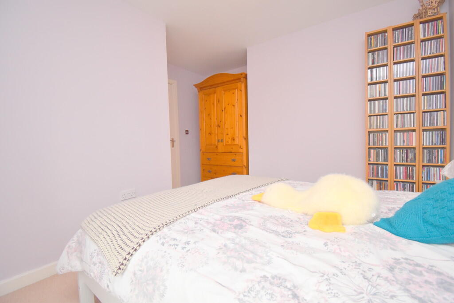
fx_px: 189
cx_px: 227
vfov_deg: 77.3
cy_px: 152
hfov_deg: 100.4
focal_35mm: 15
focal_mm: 10
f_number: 4.5
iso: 800
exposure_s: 1/160
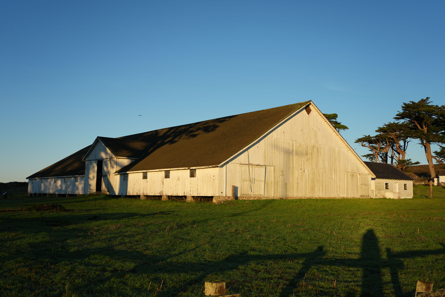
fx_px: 433
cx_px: 222
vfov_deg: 37.9
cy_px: 148
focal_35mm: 35
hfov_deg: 54.4
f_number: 5
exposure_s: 1/400
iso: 100
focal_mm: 35
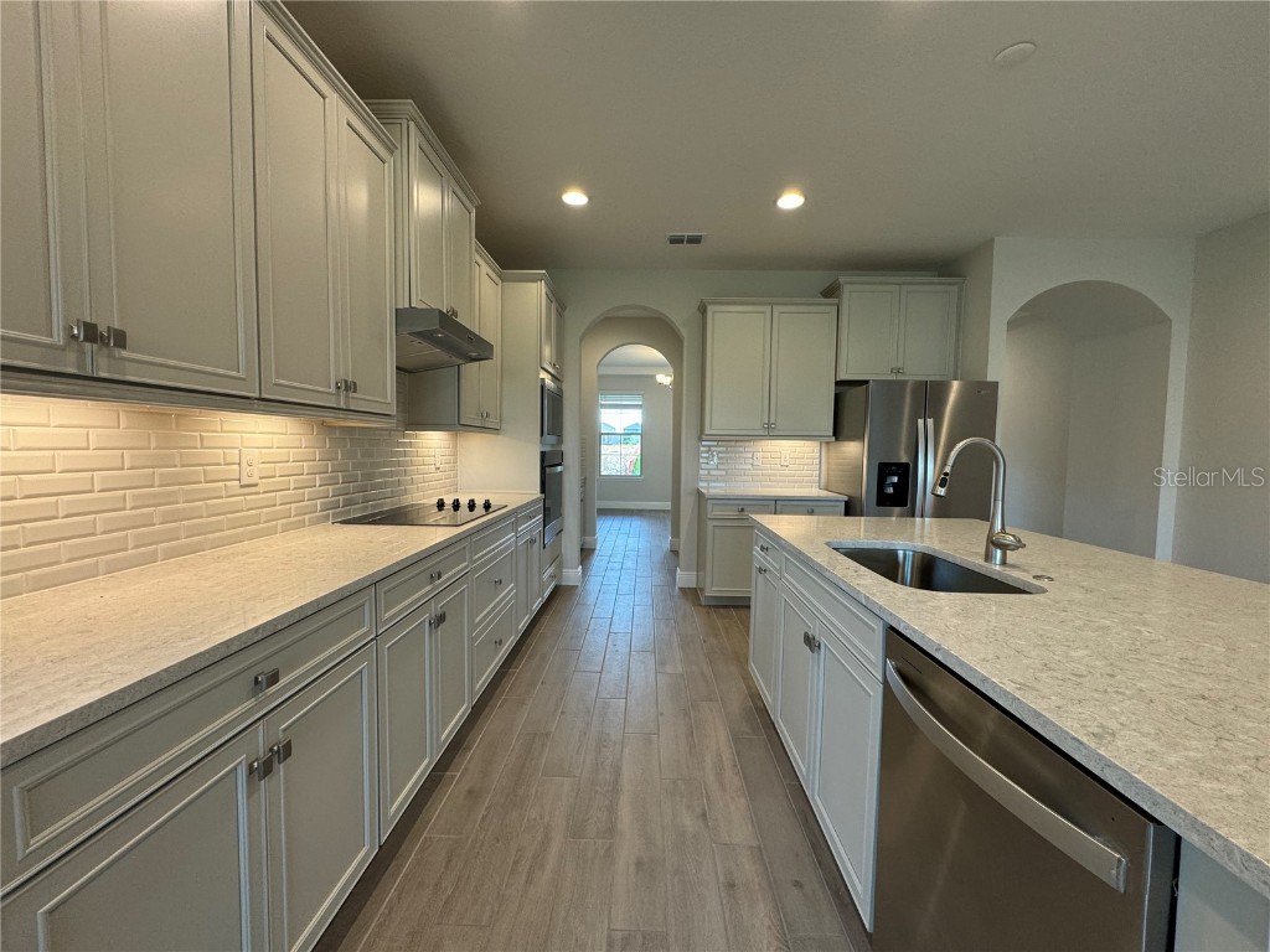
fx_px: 514
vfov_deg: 85.7
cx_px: 635
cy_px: 476
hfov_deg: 102.1
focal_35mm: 14
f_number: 2.2
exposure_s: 1/120
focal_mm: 2.22
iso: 160
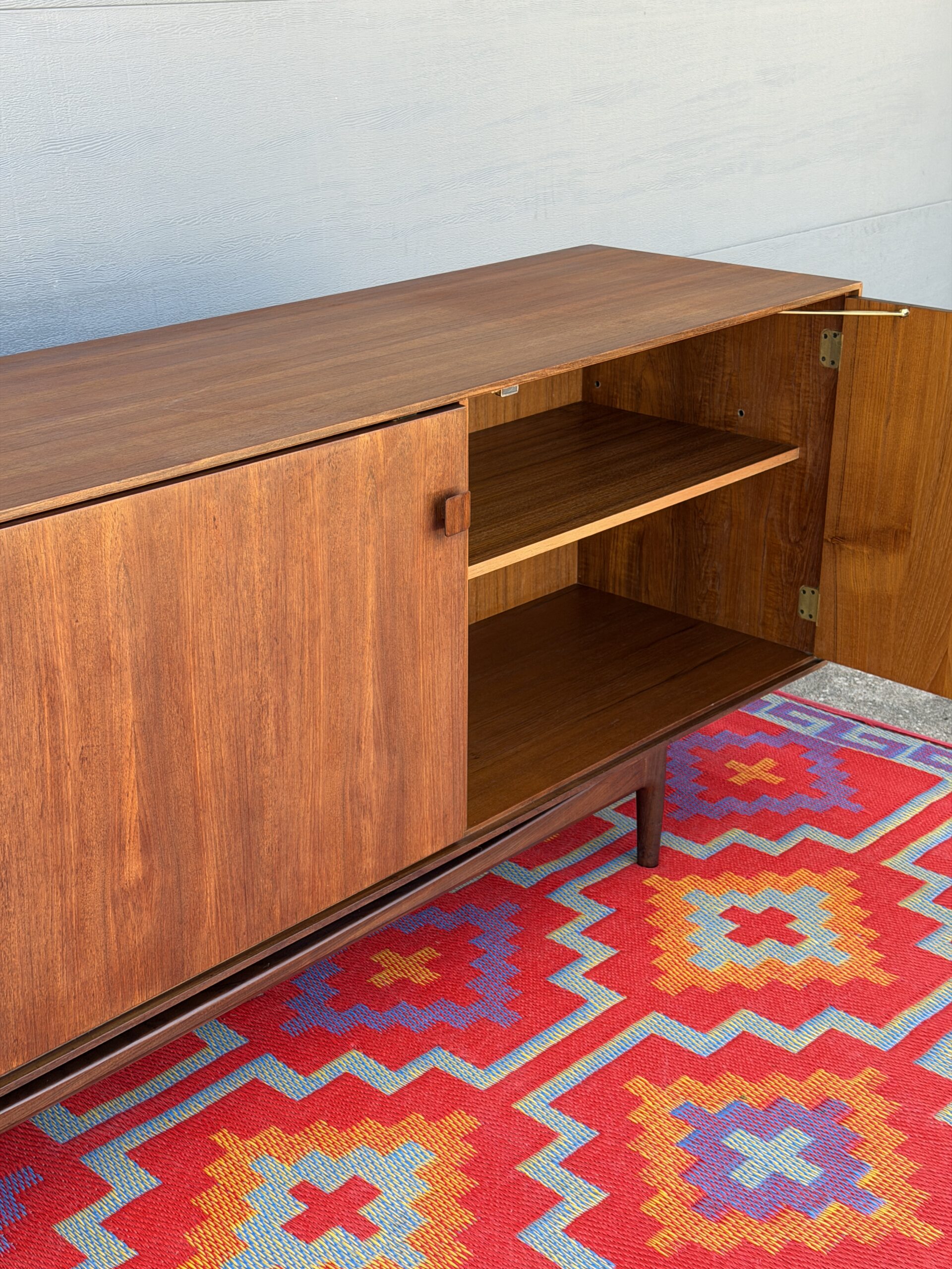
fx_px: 1760
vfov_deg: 39.7
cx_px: 476
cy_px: 634
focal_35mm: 48
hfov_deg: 30.3
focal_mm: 6.76
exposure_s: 1/121
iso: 64
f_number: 1.78
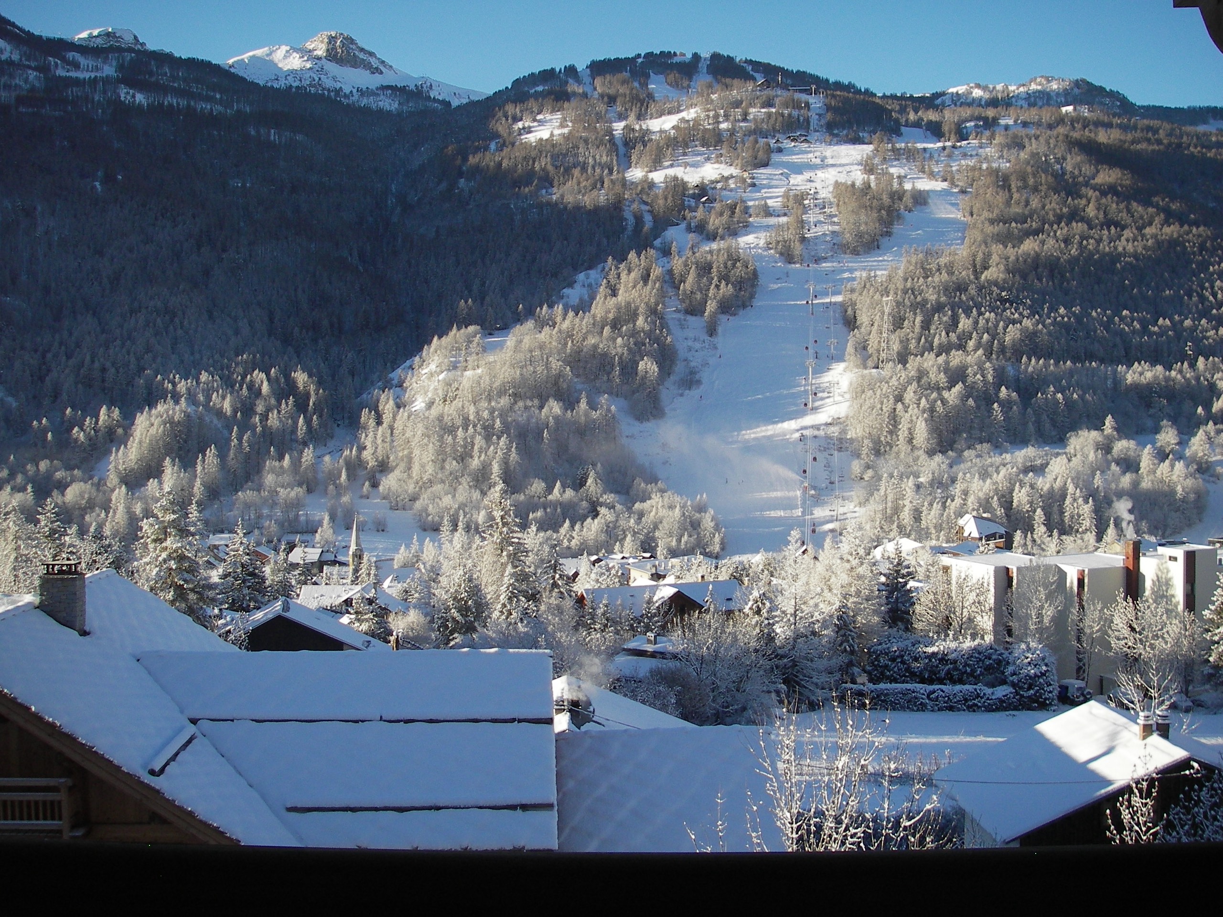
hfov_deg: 49.0
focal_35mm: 38
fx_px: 1343
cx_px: 612
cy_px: 458
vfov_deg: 37.7
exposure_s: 1/320
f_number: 3.3
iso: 50
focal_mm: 6.3
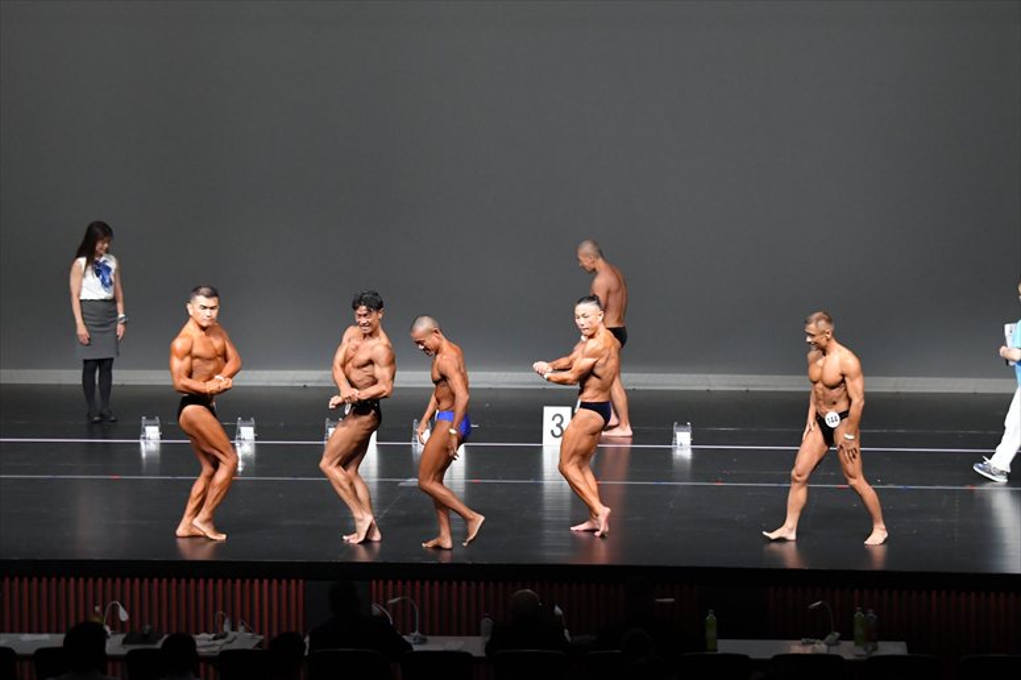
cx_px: 510
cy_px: 340
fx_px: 3827
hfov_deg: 15.2
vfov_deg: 10.2
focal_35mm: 135
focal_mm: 90
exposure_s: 1/400
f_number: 5.6
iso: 5000
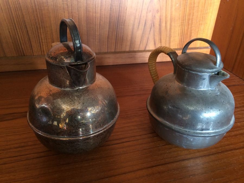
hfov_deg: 60.0
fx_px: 211
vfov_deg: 46.8
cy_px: 92
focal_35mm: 30
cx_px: 122
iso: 125
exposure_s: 1/30
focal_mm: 4.12
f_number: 2.2
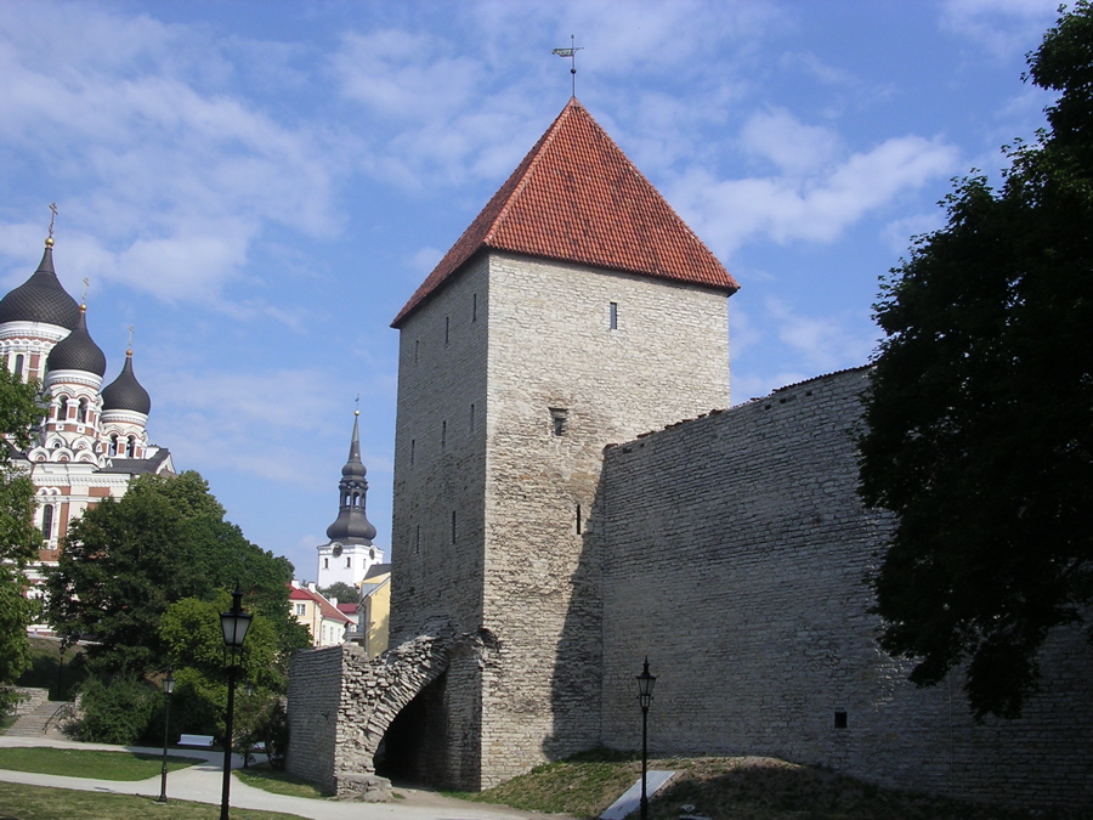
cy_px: 410
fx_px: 1200
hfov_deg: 49.0
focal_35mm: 38
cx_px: 546
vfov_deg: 37.7
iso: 100
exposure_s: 1/330
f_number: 5.6
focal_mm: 5.8
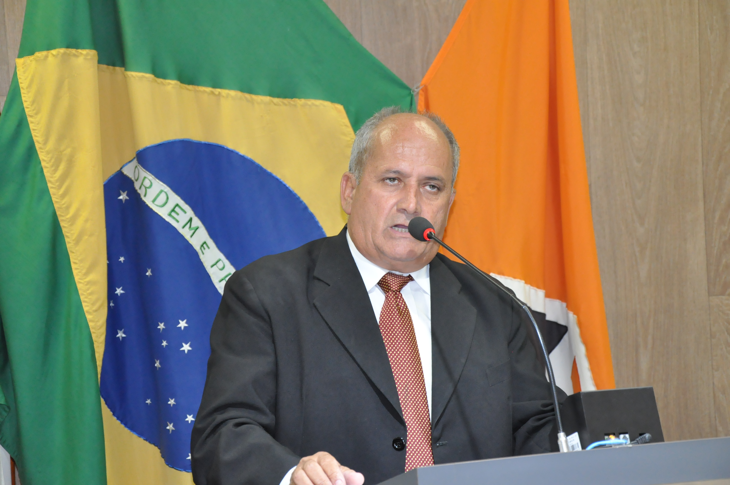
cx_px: 365
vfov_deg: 13.8
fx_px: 2005
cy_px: 242
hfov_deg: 20.6
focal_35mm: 99
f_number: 5.3
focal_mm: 66
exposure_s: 1/60
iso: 2000
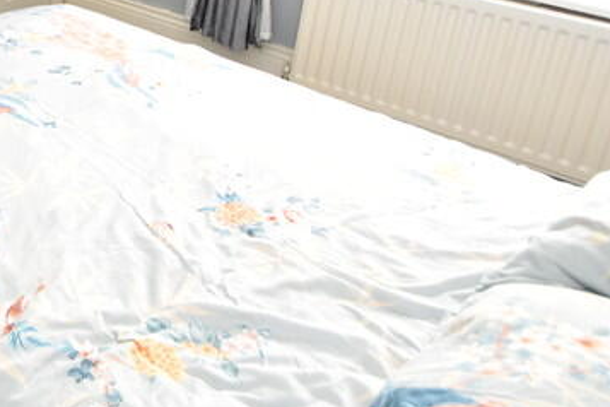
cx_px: -72
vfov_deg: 28.9
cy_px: -13
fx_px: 729
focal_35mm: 43
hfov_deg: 37.5
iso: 800
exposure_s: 1/80
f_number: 4.5
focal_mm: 10
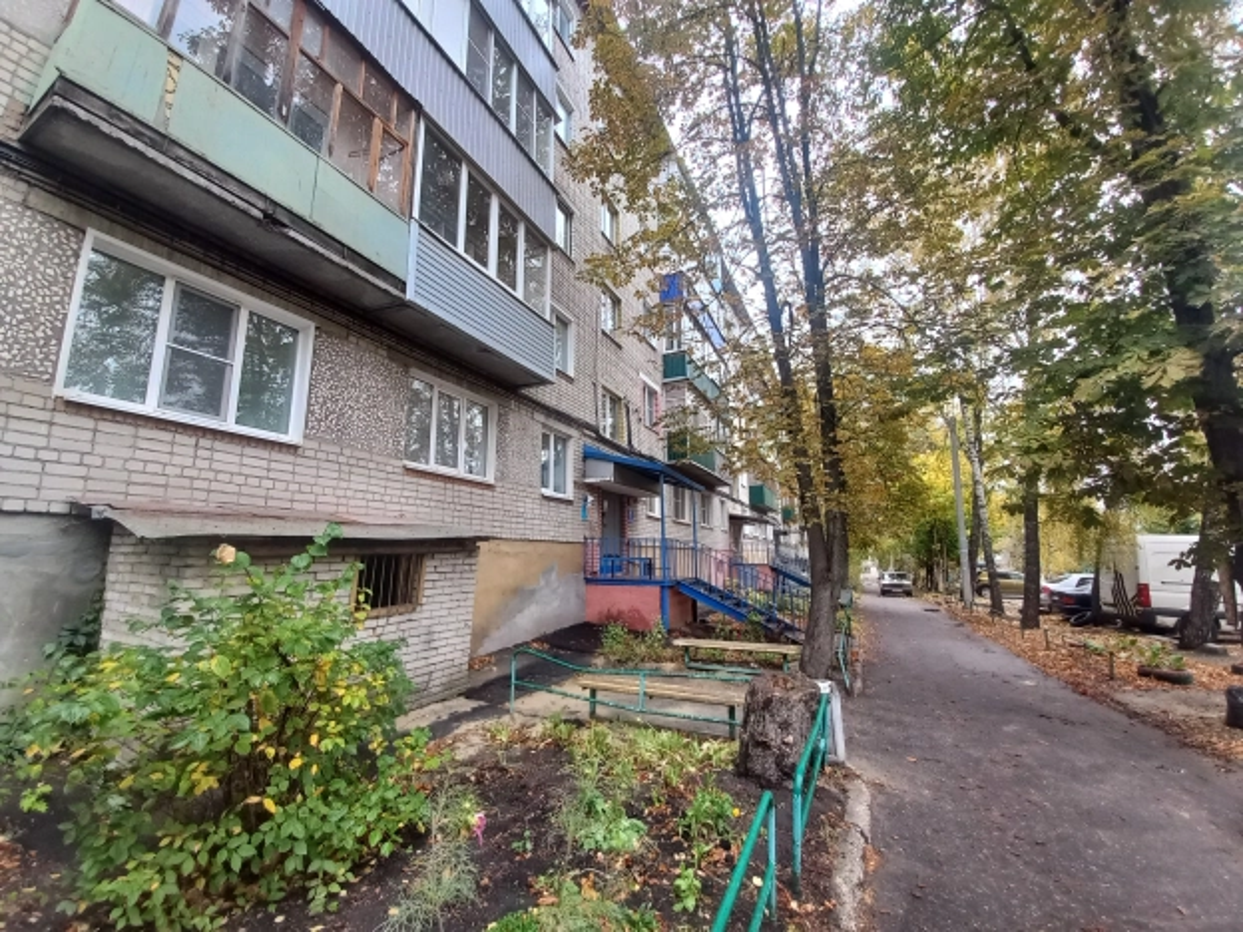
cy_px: 466
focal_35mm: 13
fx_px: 467
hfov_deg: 106.2
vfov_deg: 89.9
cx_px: 622
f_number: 2.2
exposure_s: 1/100
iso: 80
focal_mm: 1.42
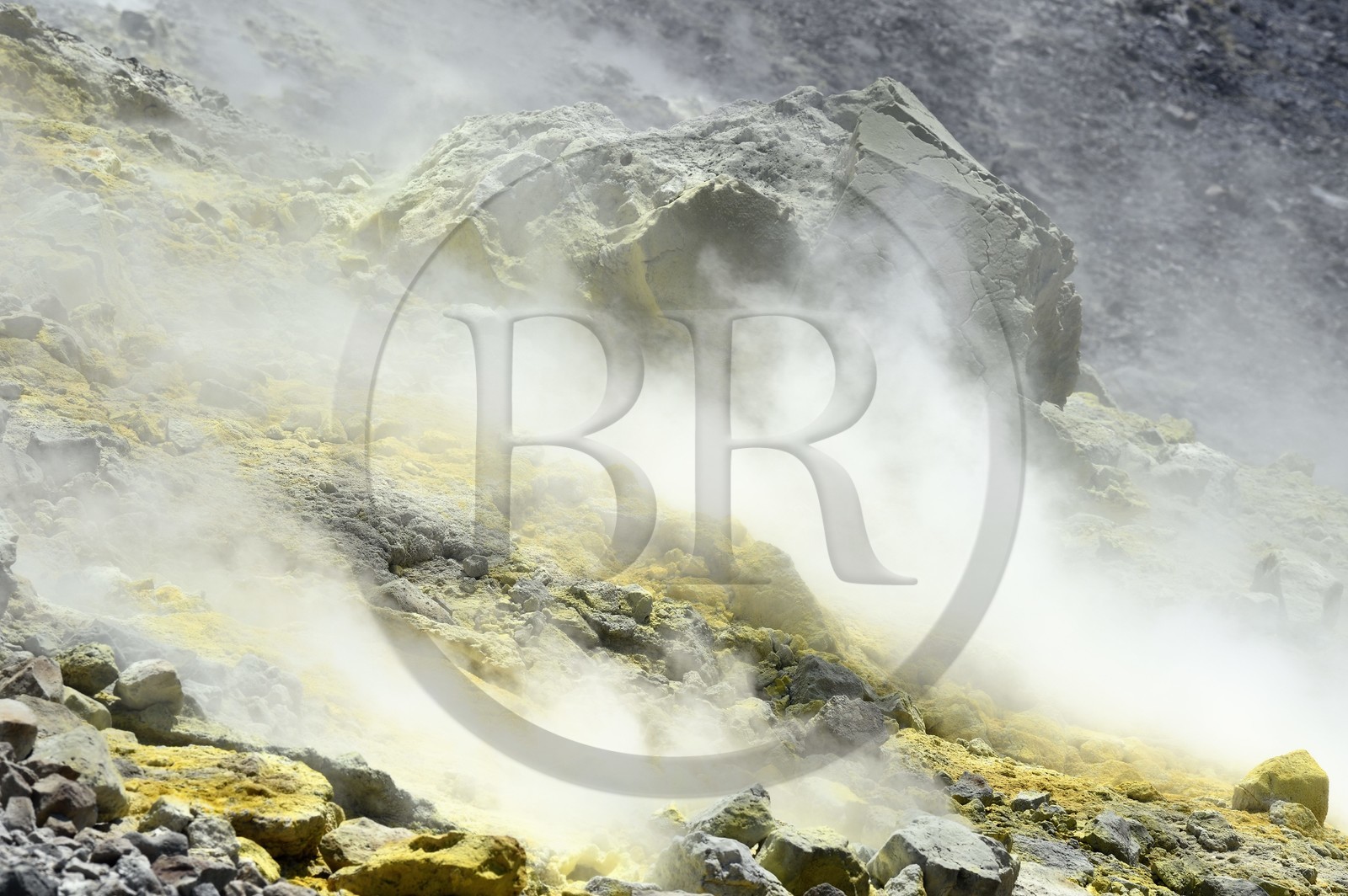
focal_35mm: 200
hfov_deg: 10.3
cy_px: 448
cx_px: 674
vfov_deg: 6.9
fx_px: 7483
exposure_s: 1/320
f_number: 14
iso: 200
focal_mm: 200
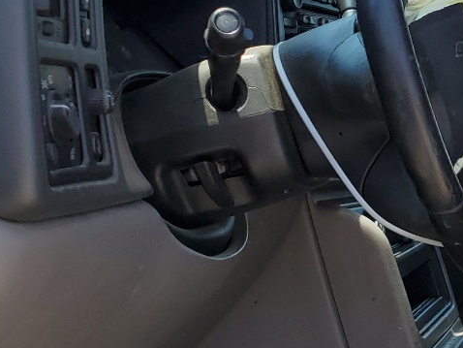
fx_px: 1164
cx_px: 614
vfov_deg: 16.7
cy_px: 332
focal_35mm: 87
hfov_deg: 20.4
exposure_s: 1/1111
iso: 50
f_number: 1.5
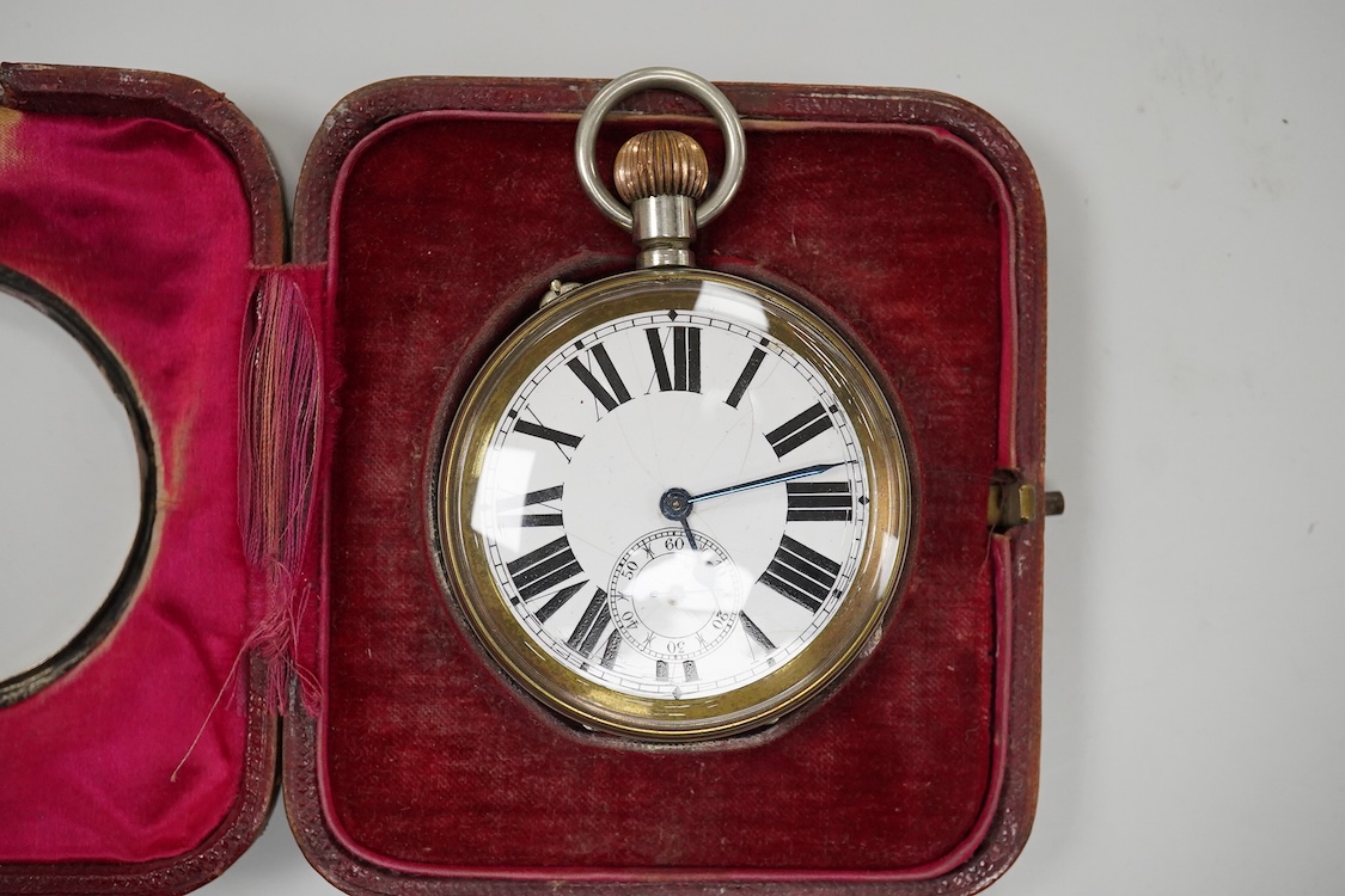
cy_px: 448
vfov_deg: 29.9
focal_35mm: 45
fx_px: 1681
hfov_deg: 43.6
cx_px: 672
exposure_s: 1/400
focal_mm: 30
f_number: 8
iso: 2500
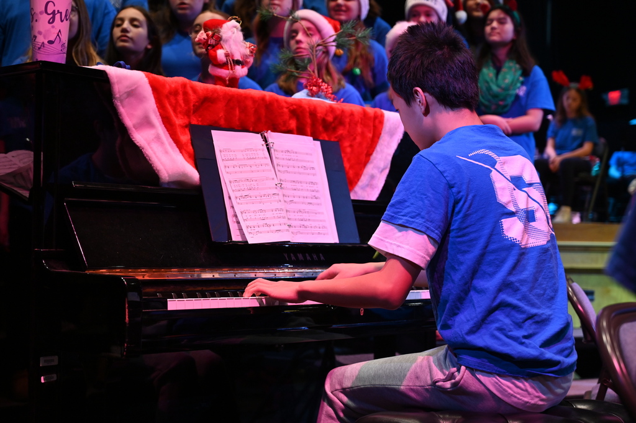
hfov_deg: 34.5
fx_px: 1024
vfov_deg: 23.3
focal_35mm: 58
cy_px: 212
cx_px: 318
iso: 720
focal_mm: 58
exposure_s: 1/125
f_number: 4
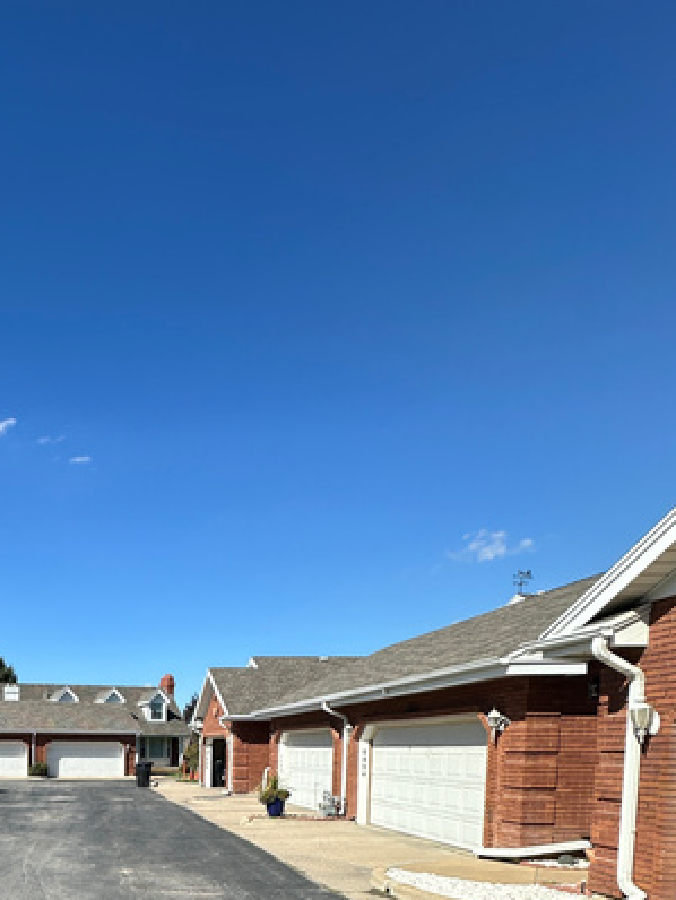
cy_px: 803
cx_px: 61
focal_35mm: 27
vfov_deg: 56.7
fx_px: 702
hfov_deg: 46.2
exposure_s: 1/1984
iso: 50
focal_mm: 2.22
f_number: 2.2
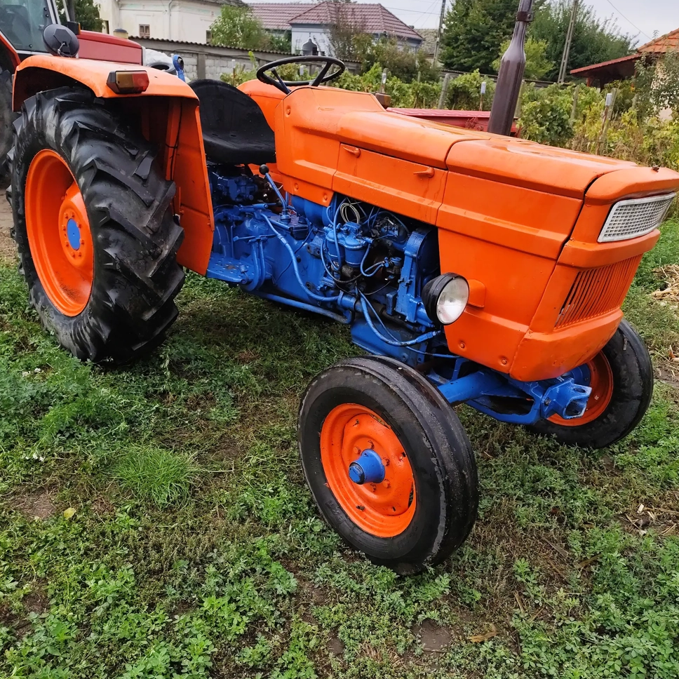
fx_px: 621
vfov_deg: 57.3
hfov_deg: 57.3
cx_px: 340
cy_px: 358
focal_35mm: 28
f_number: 1.65
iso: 50
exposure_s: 1/117
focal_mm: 6.14
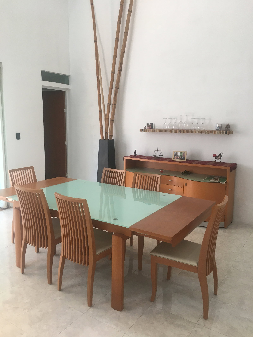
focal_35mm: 29
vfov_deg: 61.7
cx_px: 126
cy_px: 168
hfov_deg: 48.2
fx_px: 283
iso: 32
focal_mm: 4.15
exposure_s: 1/30
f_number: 2.2
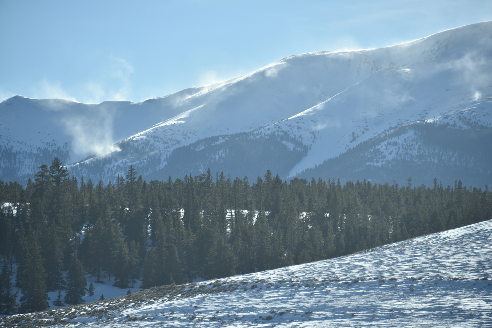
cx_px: 246
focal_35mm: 250
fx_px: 3417
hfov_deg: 8.2
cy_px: 164
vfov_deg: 5.5
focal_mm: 250
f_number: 7.1
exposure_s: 1/500
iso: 100
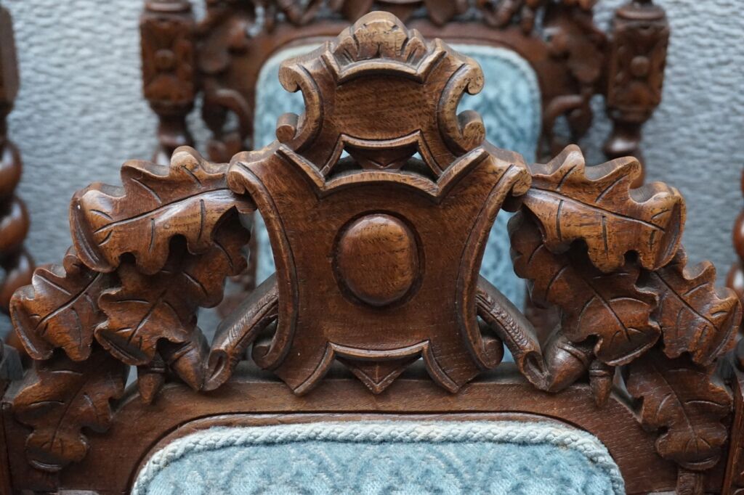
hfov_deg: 36.0
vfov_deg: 24.4
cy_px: 248
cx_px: 372
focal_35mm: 56
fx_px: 1147
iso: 3200
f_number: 5.6
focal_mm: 37
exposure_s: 1/60
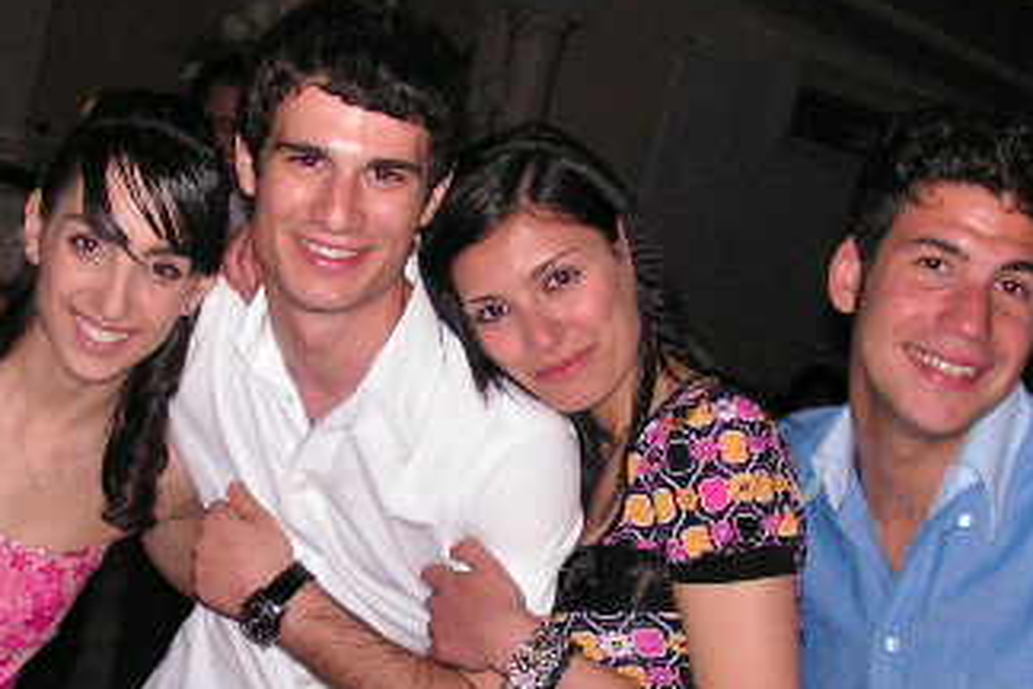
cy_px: 520
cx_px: 434
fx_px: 2123
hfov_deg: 27.3
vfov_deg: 18.3
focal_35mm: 74
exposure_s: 1/40
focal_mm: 6
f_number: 3.2
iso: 200
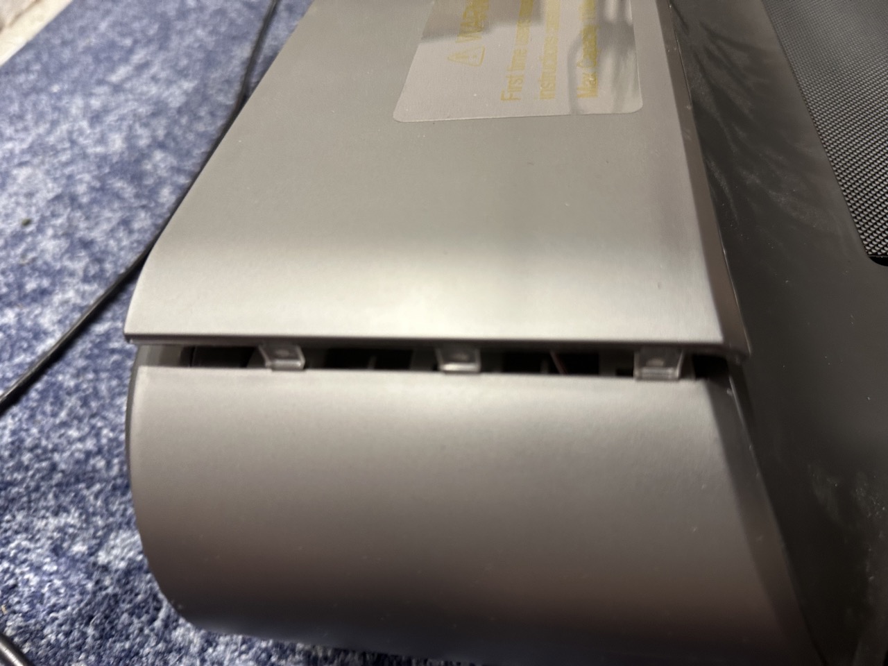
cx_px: 444
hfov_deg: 71.6
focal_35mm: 24
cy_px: 333
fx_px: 616
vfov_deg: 56.8
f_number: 1.78
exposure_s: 1/50
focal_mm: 6.86
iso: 200
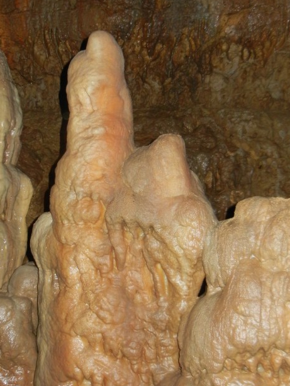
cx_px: 118
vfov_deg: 38.2
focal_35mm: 50
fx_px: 558
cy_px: 199
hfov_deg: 29.1
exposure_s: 1/30
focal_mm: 5.4
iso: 398
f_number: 3.5
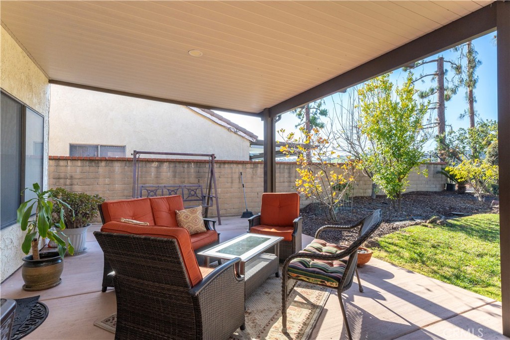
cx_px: 255
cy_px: 170
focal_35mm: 19
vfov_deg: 64.6
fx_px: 269
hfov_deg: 86.9
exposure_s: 1/160
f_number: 13
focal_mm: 19
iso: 640
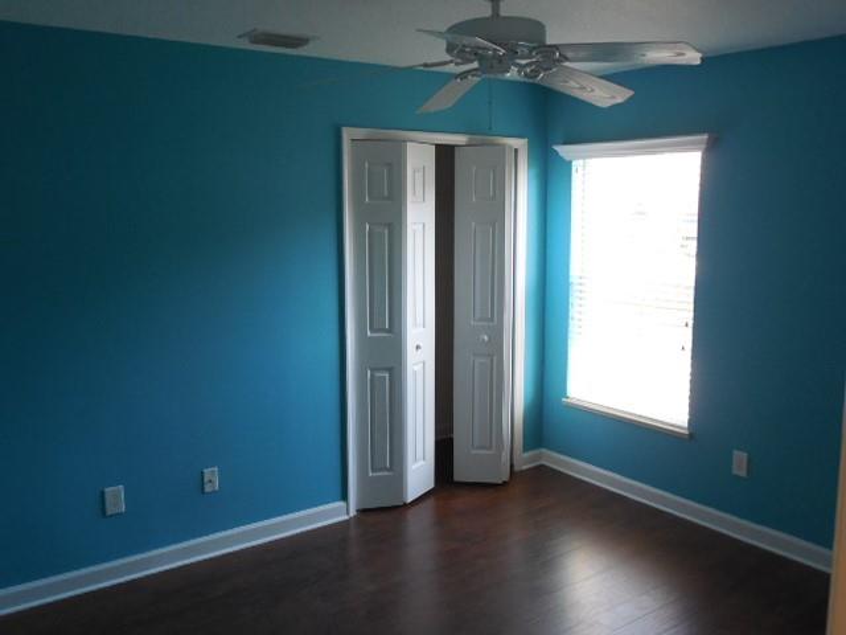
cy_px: 318
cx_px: 423
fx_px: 758
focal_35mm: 31
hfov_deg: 58.4
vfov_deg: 45.4
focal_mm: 5.6
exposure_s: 1/30
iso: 400
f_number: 3.6
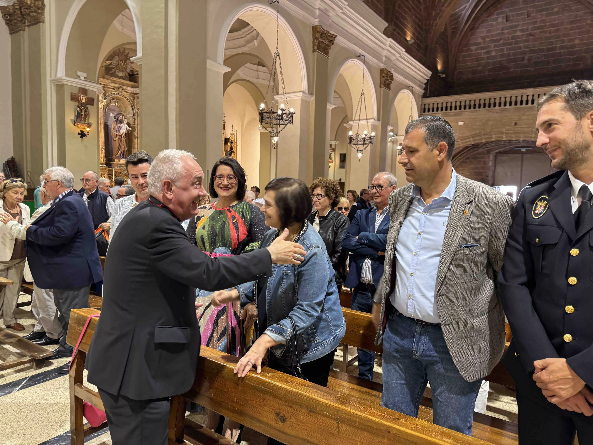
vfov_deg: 56.8
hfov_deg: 71.6
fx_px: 411
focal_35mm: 24
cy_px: 222
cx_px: 296
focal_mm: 6.76
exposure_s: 1/50
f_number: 1.78
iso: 200
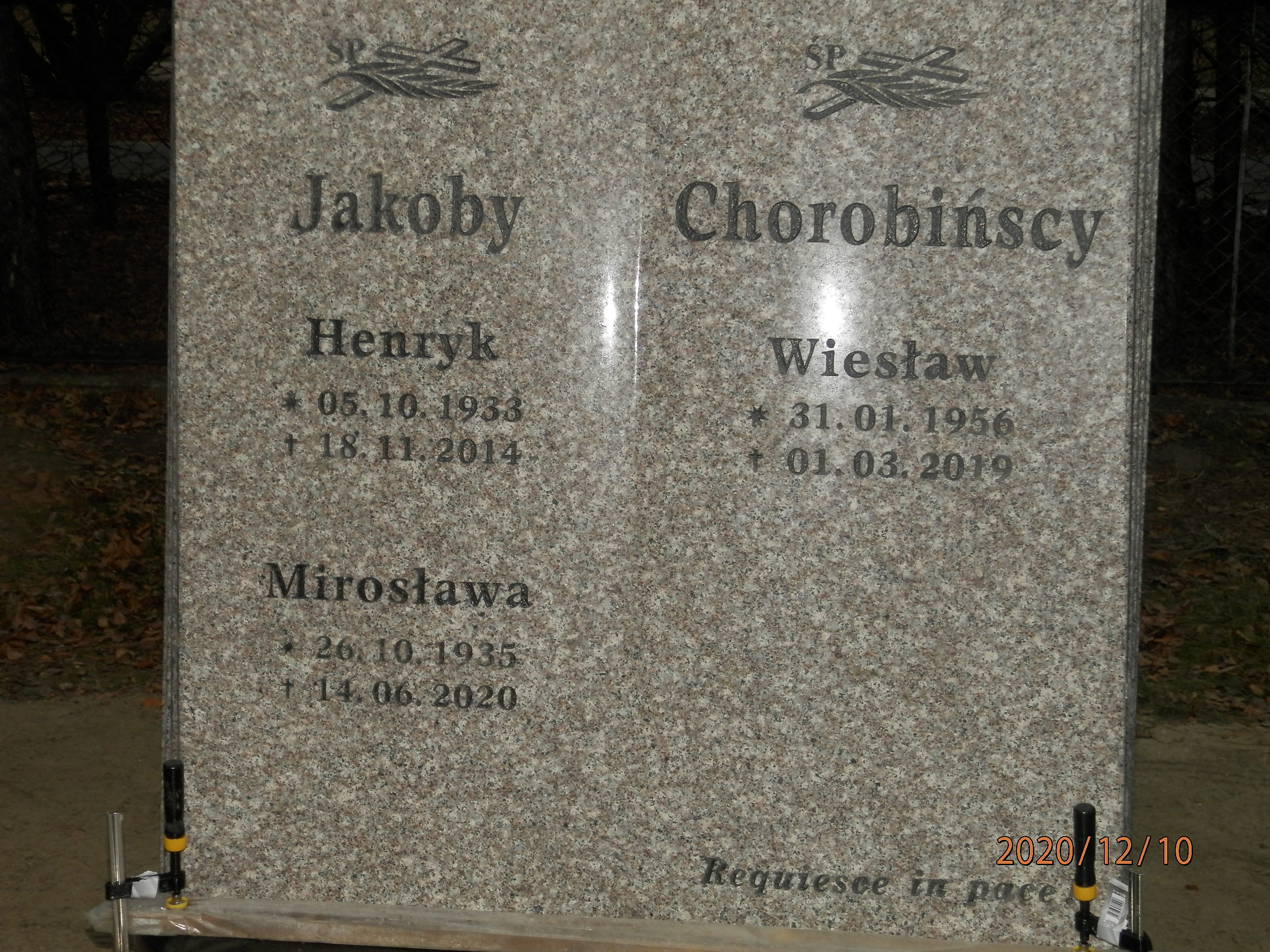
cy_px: 476
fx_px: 2018
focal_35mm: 55
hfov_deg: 34.9
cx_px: 635
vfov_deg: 26.6
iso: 100
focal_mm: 9.9
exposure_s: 1/40
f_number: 3.8
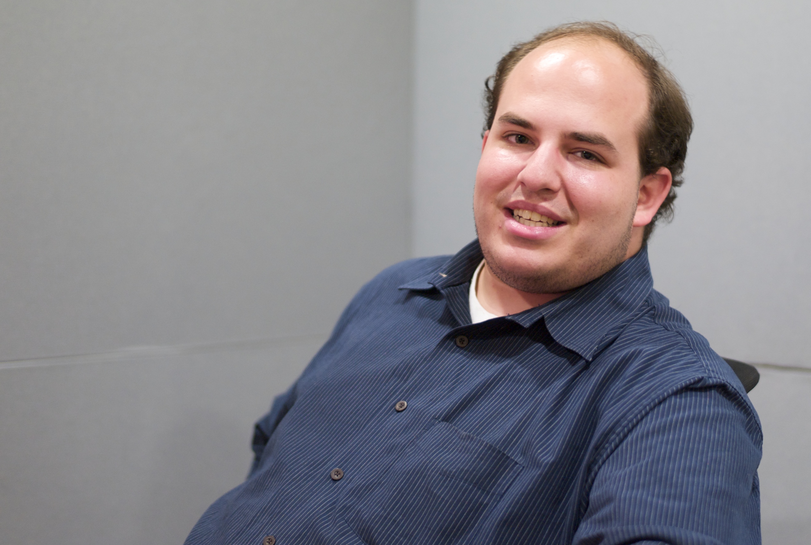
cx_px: 406
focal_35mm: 47
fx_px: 1061
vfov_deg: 28.8
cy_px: 272
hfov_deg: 41.8
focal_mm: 35
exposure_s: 1/60
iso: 320
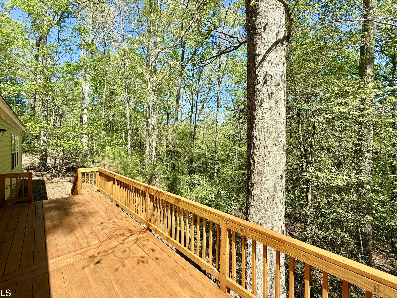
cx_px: 199
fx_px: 172
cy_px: 148
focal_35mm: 15
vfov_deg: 81.7
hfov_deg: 98.2
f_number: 2.2
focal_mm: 2.22
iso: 50
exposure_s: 1/864
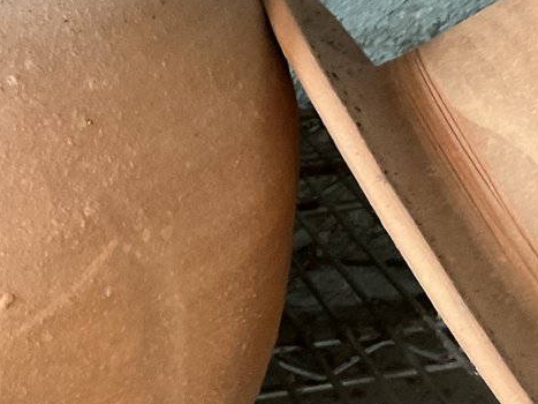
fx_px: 1461
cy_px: 310
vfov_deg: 15.6
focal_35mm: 94
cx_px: 113
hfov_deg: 20.6
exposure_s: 1/33
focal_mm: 3
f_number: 1.8
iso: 250
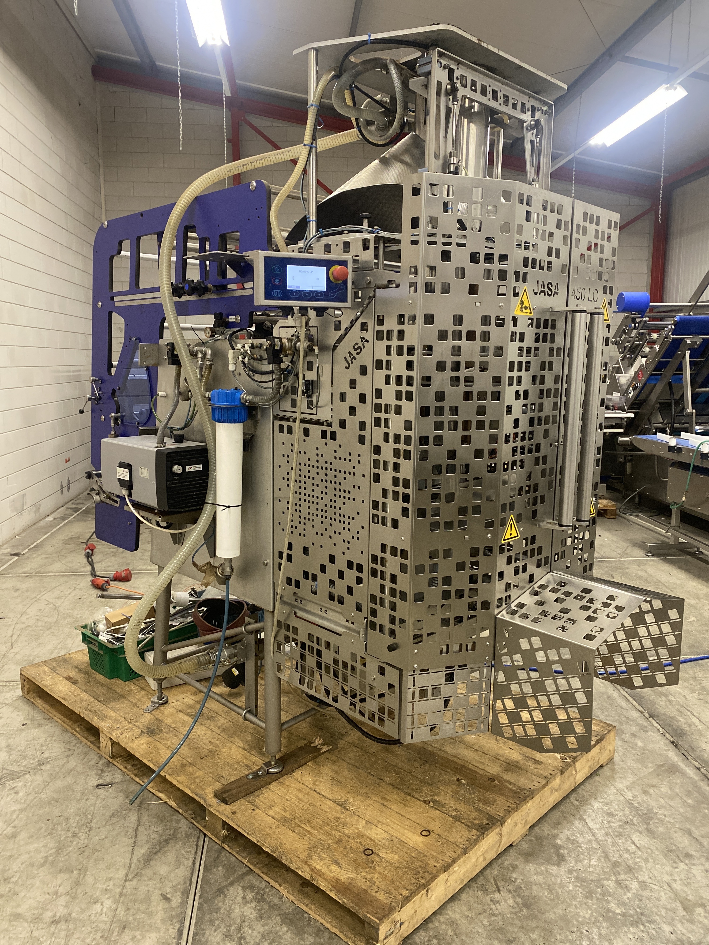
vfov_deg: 67.3
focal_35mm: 26
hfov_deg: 53.1
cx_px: 354
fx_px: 710
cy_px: 472
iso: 400
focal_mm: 4.25
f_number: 1.8
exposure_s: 1/50
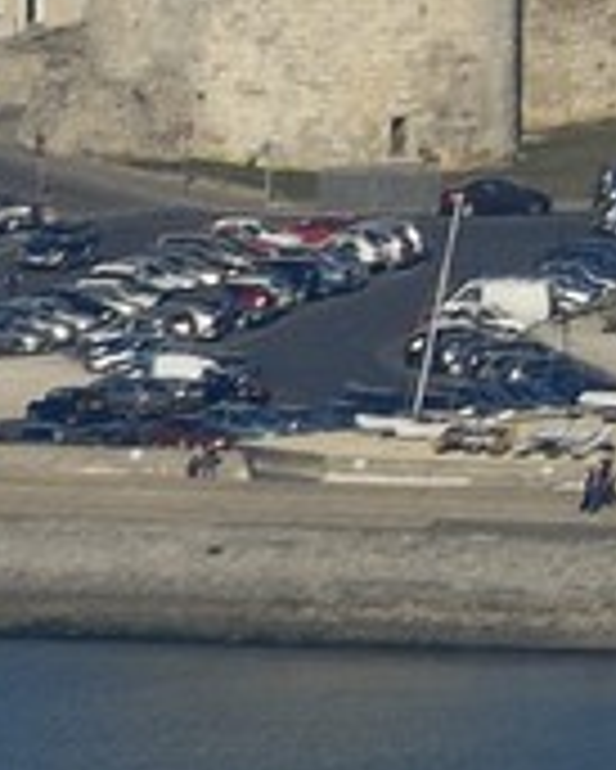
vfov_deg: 0.8
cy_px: -419
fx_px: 53916
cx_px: 3246
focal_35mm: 2368
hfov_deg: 0.7
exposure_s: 1/1000
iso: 100
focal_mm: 180
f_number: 5
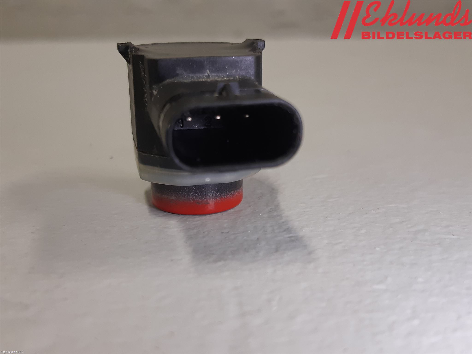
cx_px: 236
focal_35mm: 26
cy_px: 177
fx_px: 355
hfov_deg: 67.3
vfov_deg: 53.1
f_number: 1.7
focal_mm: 3.93
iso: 100
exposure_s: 1/50
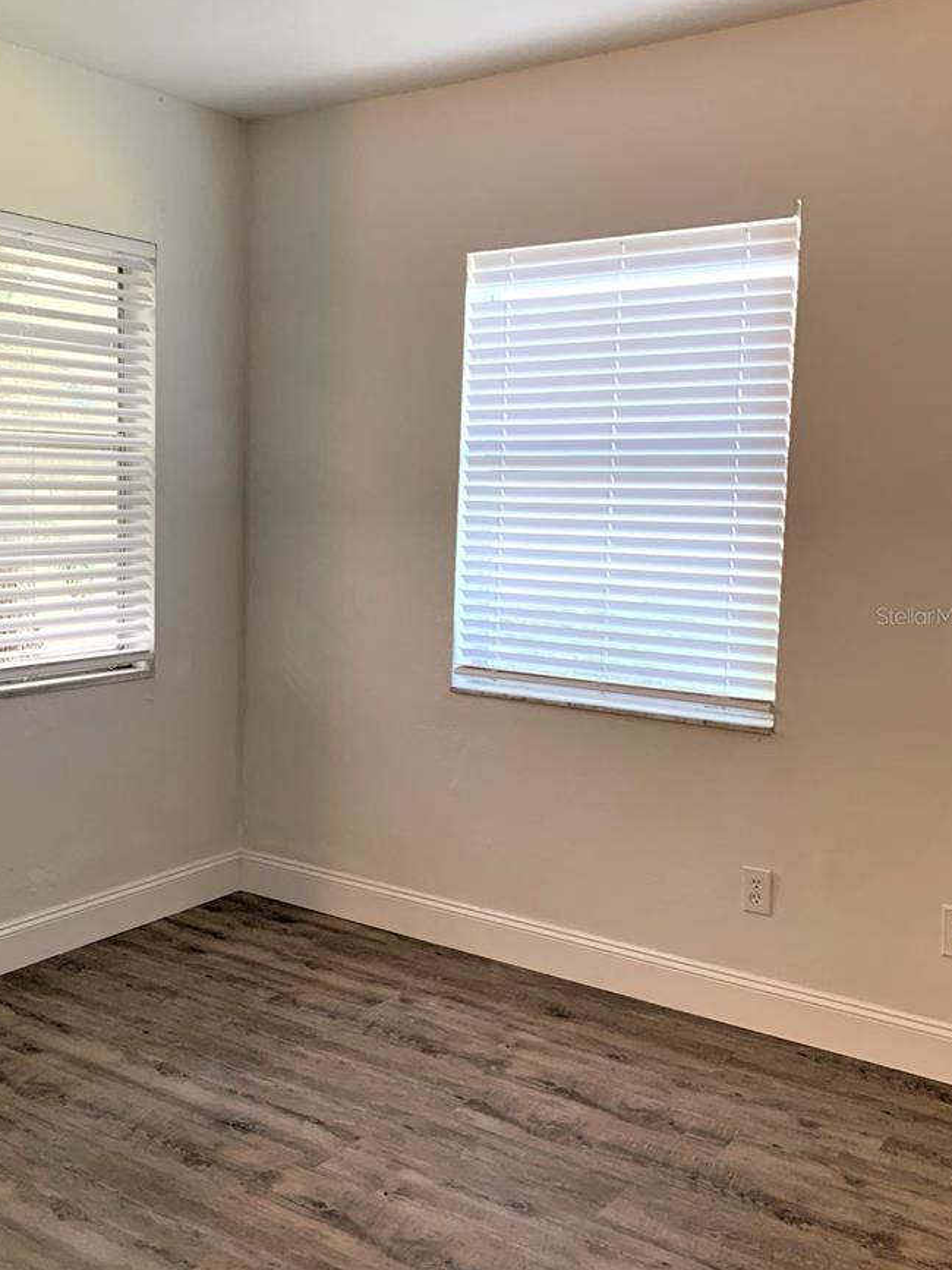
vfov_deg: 51.4
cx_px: 321
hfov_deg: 39.2
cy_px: 615
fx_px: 1320
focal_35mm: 36
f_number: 1.8
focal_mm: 4.25
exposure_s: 1/60
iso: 125
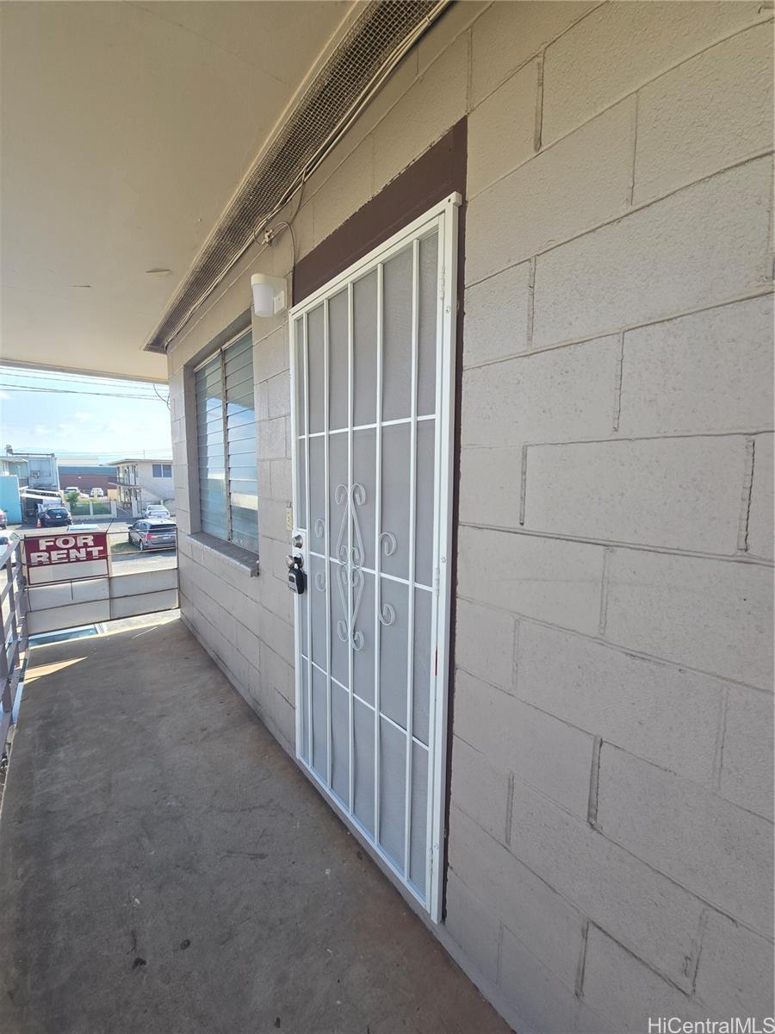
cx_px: 388
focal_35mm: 13
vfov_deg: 106.2
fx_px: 388
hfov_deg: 89.9
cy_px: 517
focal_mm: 2.2
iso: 50
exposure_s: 1/462
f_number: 2.2
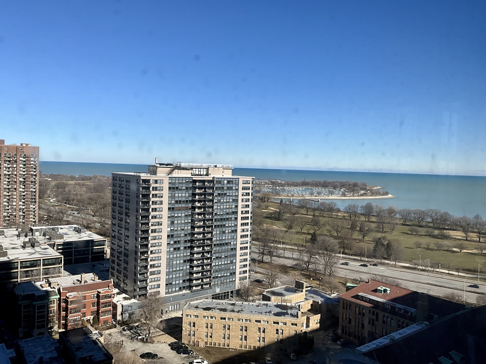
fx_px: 407
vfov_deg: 48.2
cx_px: 243
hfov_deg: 61.7
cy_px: 182
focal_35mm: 29
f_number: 1.8
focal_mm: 3
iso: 25
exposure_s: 1/2427
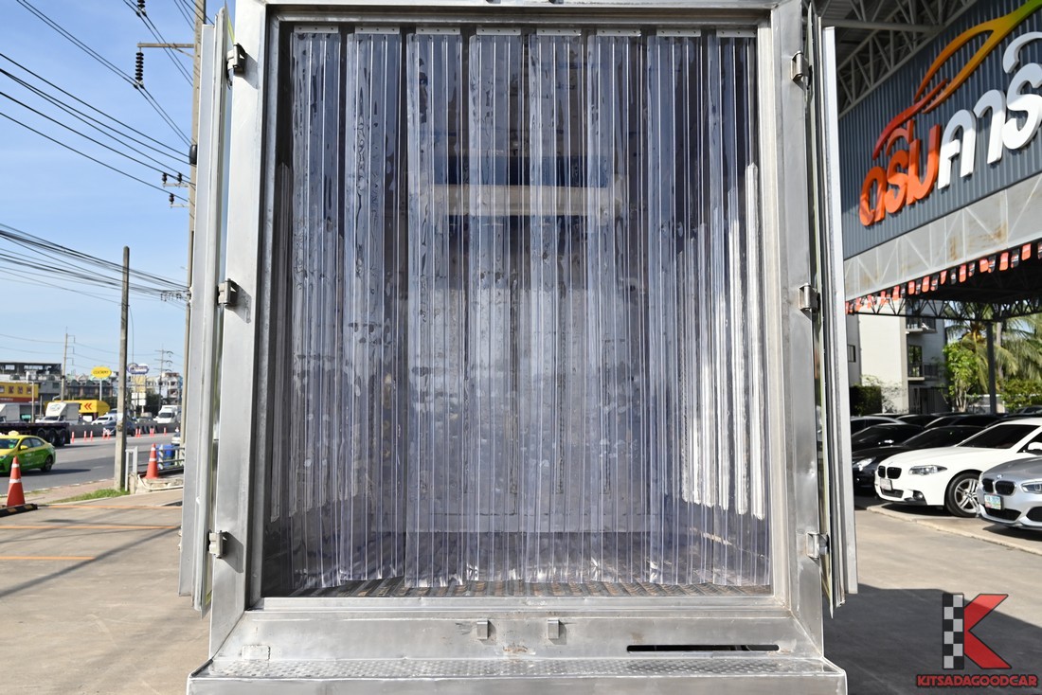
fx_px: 883
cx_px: 521
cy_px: 348
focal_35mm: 30
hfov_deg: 61.1
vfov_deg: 43.0
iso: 560
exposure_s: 1/3000
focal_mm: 30.5
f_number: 6.7
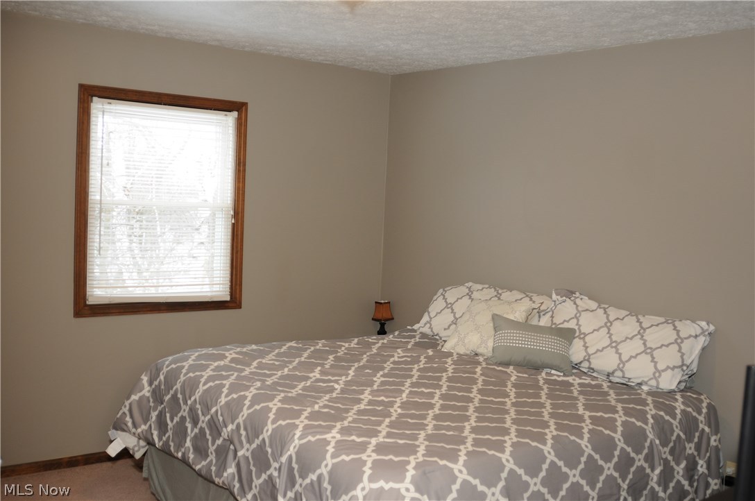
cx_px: 378
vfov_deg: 36.8
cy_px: 250
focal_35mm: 36
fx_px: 754
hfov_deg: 53.2
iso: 250
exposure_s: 1/60
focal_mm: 24
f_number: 2.8
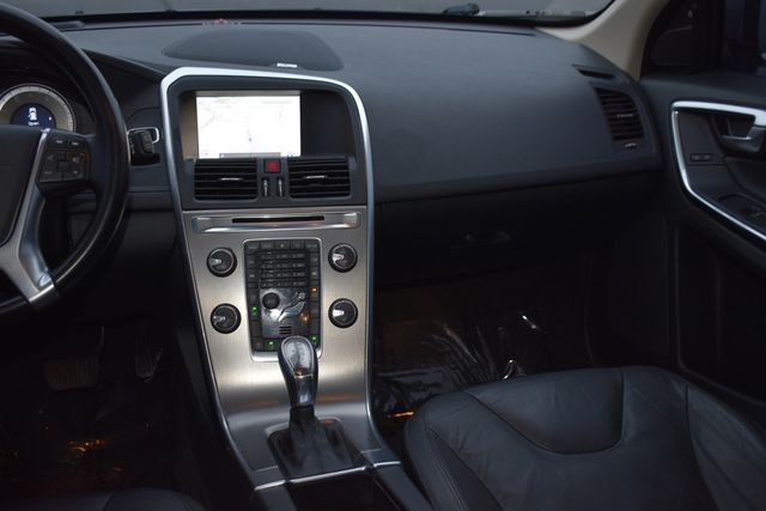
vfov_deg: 35.5
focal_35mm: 38
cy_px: 256
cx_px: 383
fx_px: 798
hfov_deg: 51.3
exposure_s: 1/60
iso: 450
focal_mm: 25
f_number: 4
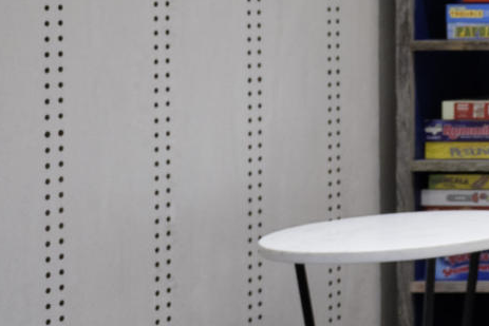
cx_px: 1352
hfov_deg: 11.7
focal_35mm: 123
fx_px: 1671
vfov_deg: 11.0
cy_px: -36
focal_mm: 19
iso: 500
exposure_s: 1/6
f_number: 7.1
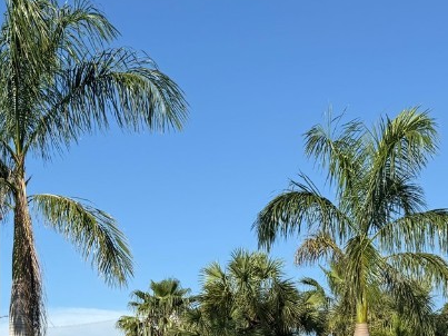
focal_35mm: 61
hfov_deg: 31.6
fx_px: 789
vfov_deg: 22.2
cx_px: 169
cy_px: 404
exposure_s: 1/3759
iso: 80
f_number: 1.78
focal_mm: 6.76
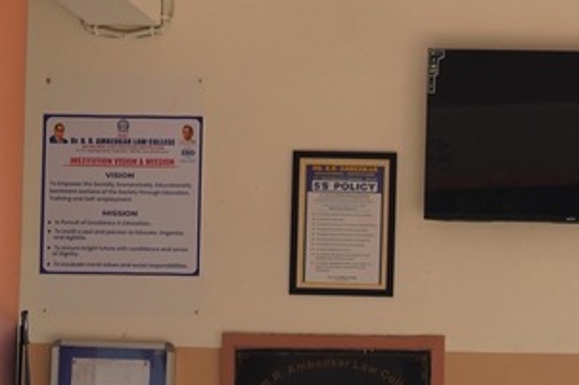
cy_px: 676
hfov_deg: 7.8
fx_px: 4179
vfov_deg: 5.2
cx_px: 876
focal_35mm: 260
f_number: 5.6
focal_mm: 33
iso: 400
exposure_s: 1/250
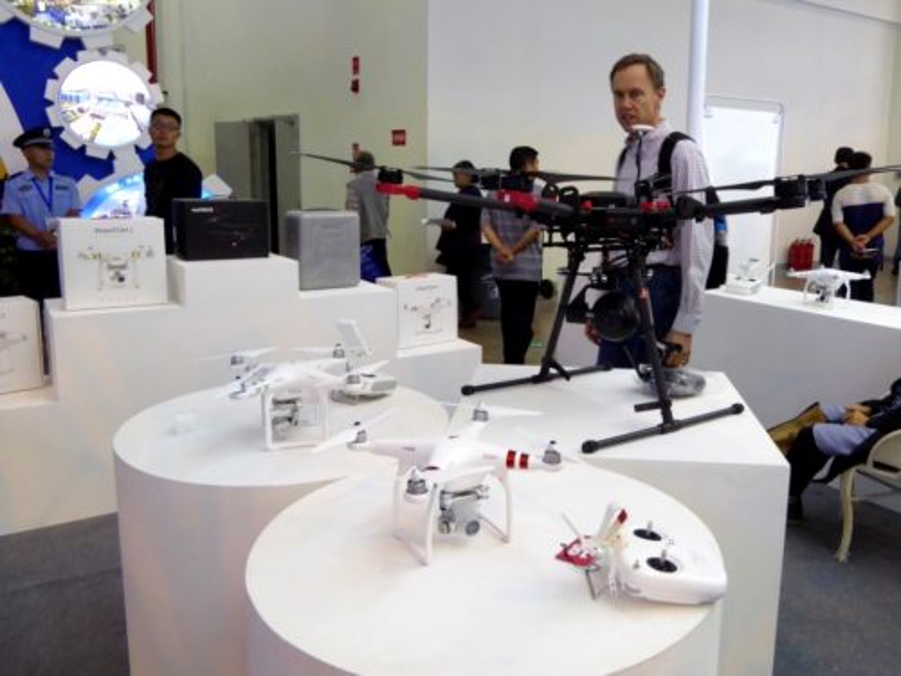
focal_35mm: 24
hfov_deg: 71.6
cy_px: 338
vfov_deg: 56.8
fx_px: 625
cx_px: 450
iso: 400
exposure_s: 1/40
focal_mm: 4.3
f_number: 3.3
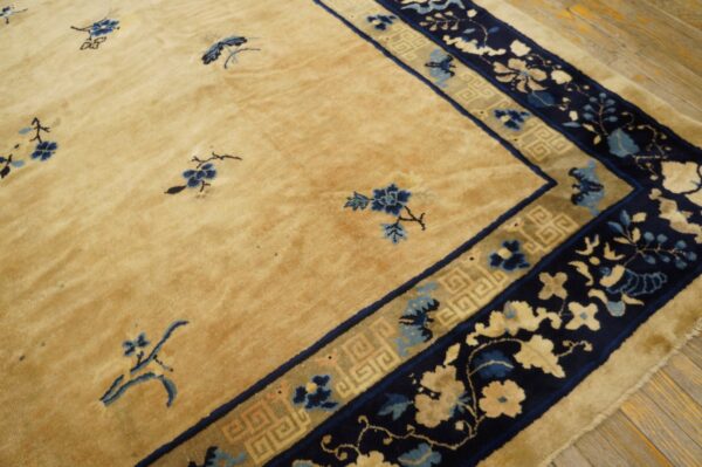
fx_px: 526
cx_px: 351
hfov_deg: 67.4
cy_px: 234
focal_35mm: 27
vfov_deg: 47.9
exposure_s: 1/60
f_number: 4
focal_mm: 18
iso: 1000
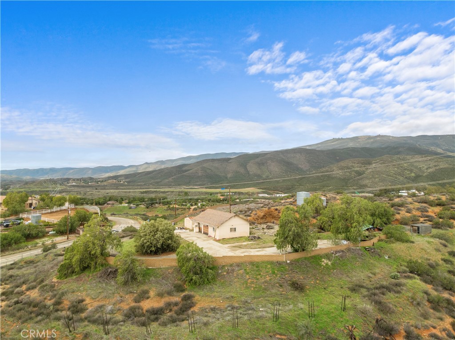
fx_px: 315
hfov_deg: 71.6
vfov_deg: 56.7
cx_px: 228
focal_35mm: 24
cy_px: 170
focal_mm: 12.29
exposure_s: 1/500
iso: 100
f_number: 2.8
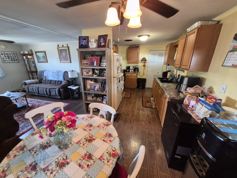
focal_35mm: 13
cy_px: 89
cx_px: 118
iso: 500
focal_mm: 1.74
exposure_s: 1/60
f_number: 2.2
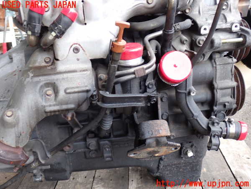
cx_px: 126
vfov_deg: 37.7
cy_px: 94
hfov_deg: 49.0
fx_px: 276
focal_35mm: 38
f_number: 2.7
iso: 200
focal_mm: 6.83
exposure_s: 1/50
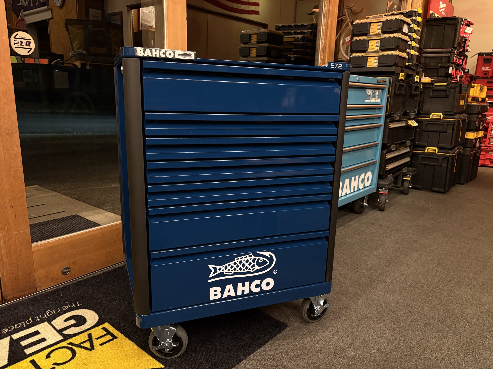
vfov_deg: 53.1
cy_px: 184
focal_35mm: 26
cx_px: 246
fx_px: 370
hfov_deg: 67.3
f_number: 1.6
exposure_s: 1/40
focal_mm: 5.96
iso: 400
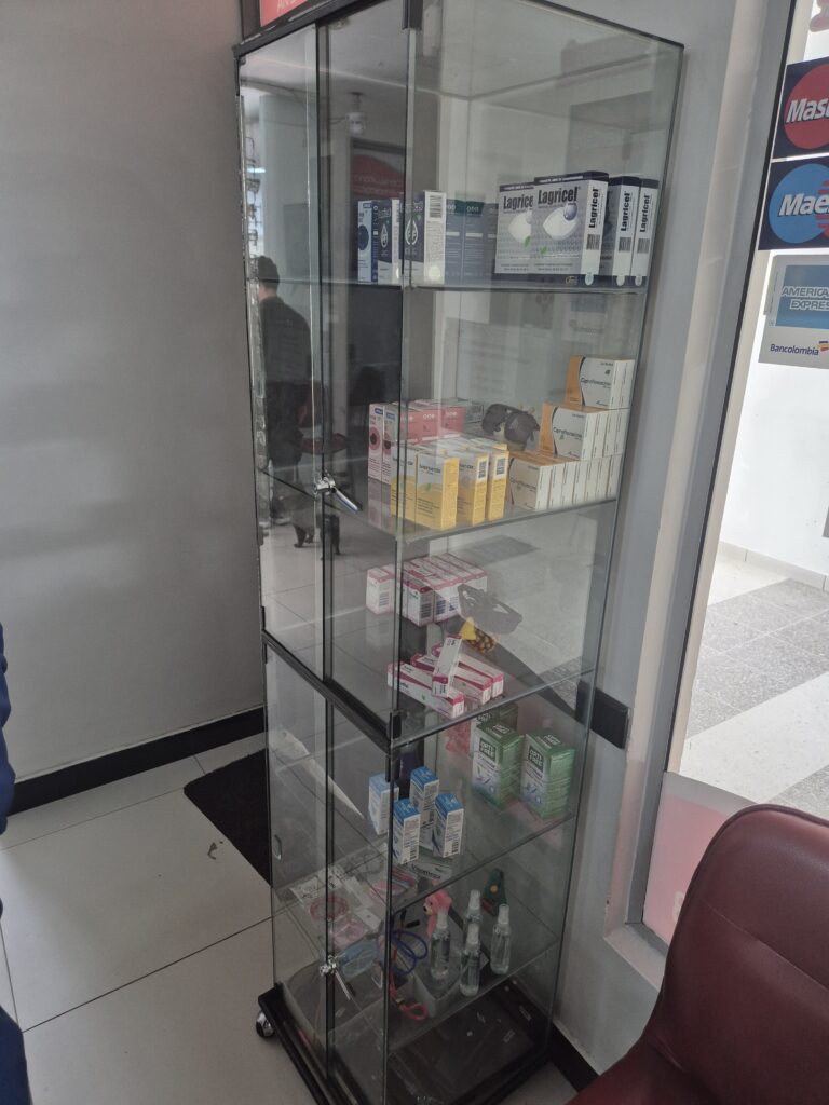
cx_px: 414
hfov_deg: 58.9
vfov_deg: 73.9
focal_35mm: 23
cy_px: 552
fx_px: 734
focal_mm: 5.4
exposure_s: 1/120
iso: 400
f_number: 1.8
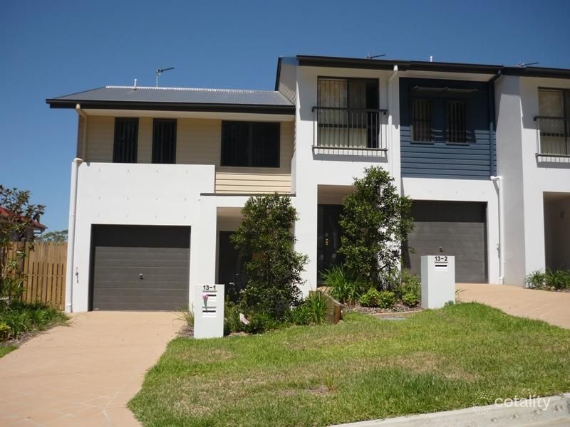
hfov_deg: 55.4
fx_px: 543
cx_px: 285
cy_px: 214
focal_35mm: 33
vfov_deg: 42.9
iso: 100
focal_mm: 5.5
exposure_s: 1/250
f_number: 8
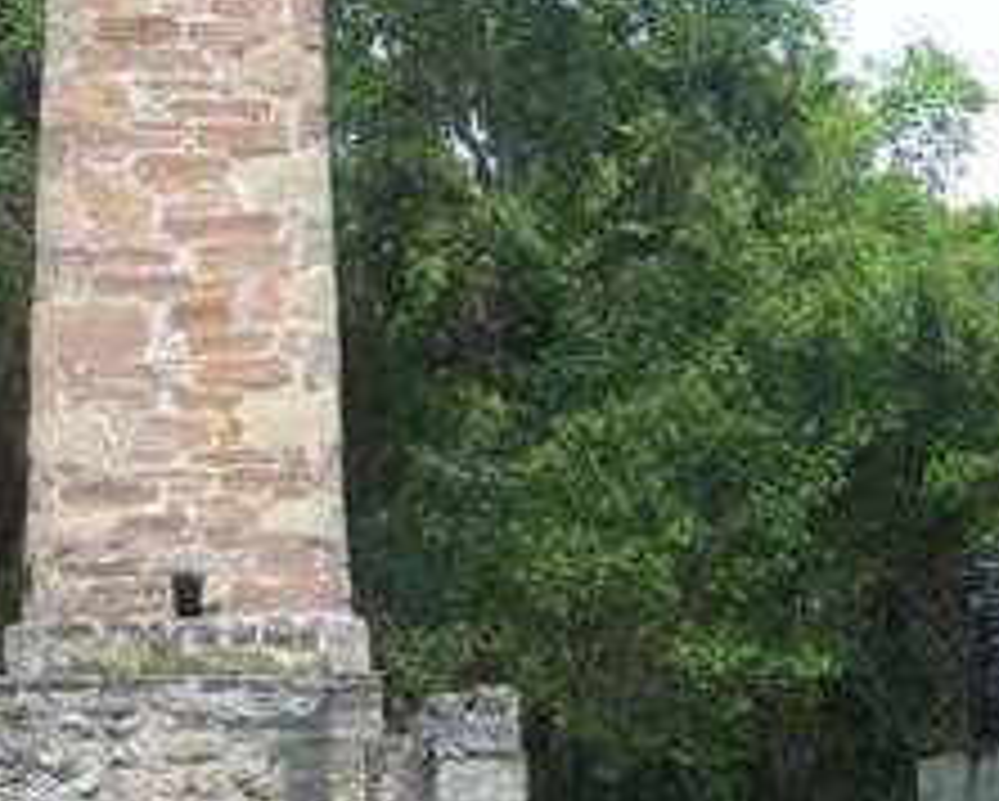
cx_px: 927
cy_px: 464
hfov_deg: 14.6
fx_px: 3847
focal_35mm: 130
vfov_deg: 11.9
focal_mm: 7.8
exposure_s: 1/400
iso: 64
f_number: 2.8
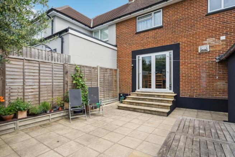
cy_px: 78
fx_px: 111
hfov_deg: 93.3
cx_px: 118
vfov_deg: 70.5
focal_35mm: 17
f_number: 7.1
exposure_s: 1/800
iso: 640
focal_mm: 17
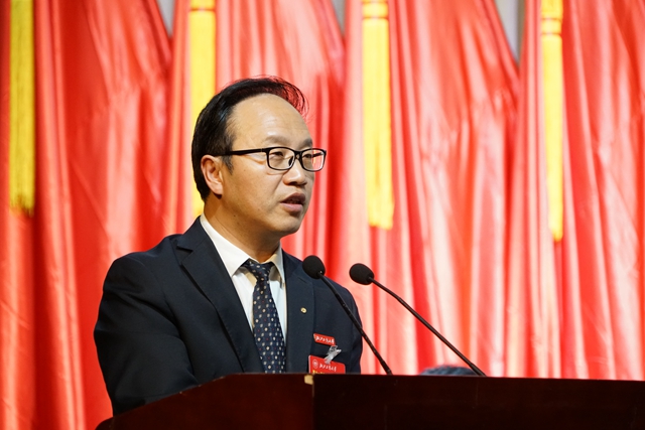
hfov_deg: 9.4
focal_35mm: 219
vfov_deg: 6.3
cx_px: 322
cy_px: 215
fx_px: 3924
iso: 5000
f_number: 8
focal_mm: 219
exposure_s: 1/80
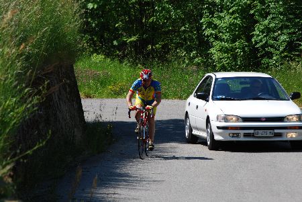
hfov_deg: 6.9
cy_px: 101
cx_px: 151
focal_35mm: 300
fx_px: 2519
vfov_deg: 4.6
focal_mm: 200
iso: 100
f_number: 10
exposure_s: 1/125
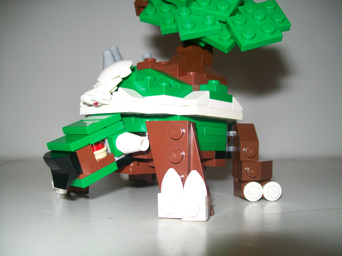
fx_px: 356
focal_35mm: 36
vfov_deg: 39.7
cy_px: 128
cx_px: 171
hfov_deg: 51.4
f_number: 2.7
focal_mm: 6
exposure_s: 1/60
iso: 64
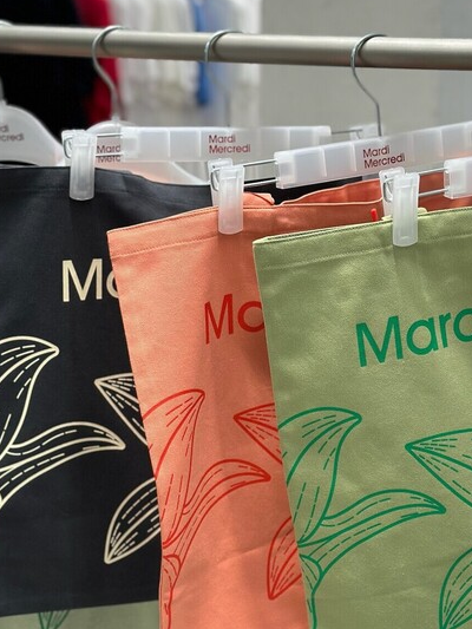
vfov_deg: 27.0
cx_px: 303
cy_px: 329
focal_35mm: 72
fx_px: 1308
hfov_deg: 20.4
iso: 80
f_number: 1.78
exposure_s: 1/215
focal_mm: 6.86
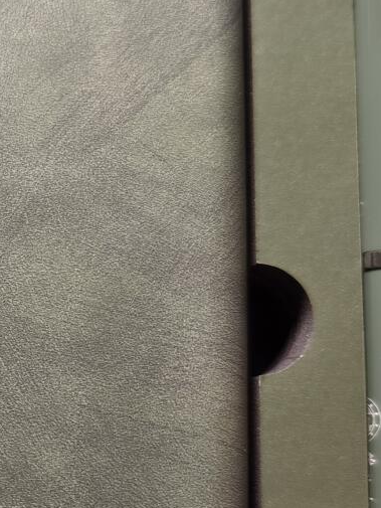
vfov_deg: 23.8
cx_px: -112
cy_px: 323
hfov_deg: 17.0
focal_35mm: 82
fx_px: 1203
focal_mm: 8.67
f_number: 1.75
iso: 120
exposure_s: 1/100
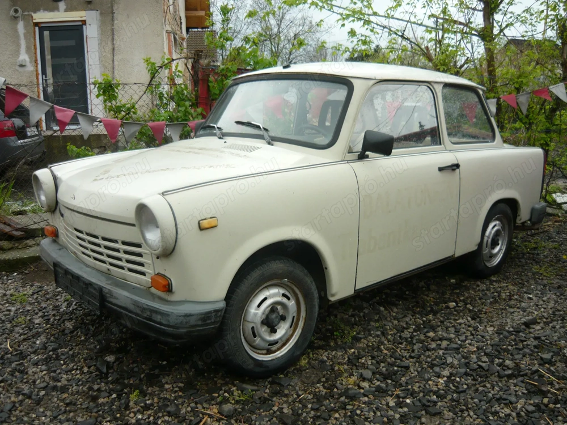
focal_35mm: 33
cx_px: 284
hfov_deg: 55.4
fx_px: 541
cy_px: 212
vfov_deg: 42.9
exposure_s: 1/400
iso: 100
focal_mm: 5.5
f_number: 2.8
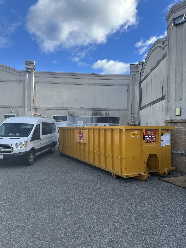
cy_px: 124
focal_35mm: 24
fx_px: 172
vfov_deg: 71.6
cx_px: 93
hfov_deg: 56.8
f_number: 1.78
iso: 80
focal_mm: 6.86
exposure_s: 1/2070
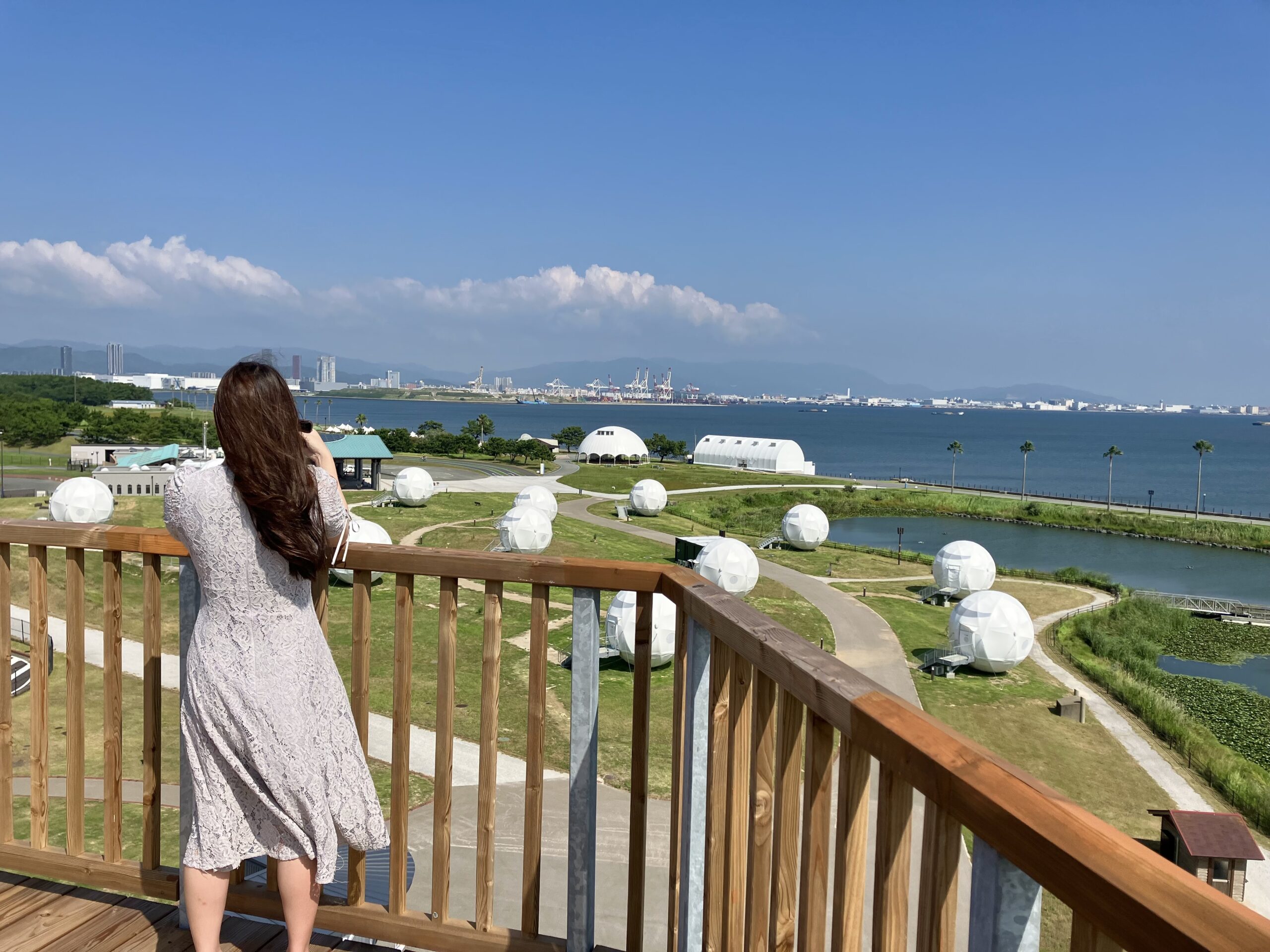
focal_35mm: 28
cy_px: 476
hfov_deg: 63.4
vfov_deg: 49.7
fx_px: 1027
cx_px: 635
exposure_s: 1/2825
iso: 32
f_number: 1.8
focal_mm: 3.99
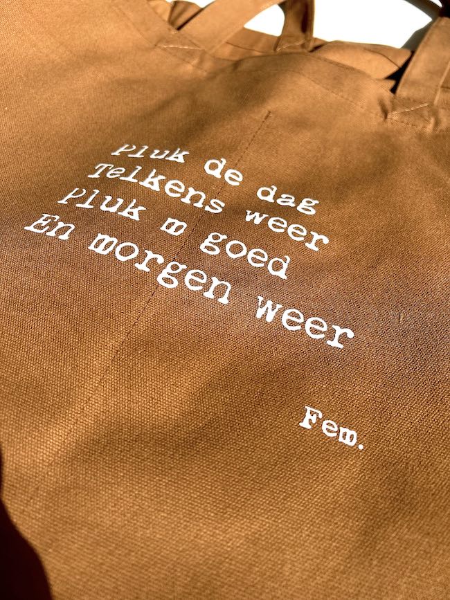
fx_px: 451
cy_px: 300
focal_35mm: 26
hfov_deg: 53.1
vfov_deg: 67.3
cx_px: 225
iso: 50
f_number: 1.5
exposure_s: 1/3165
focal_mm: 5.7
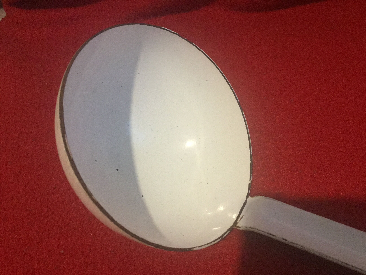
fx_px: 328
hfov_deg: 58.4
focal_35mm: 31
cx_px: 183
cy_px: 138
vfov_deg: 45.4
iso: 200
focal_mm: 3.3
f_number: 2.4
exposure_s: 1/17
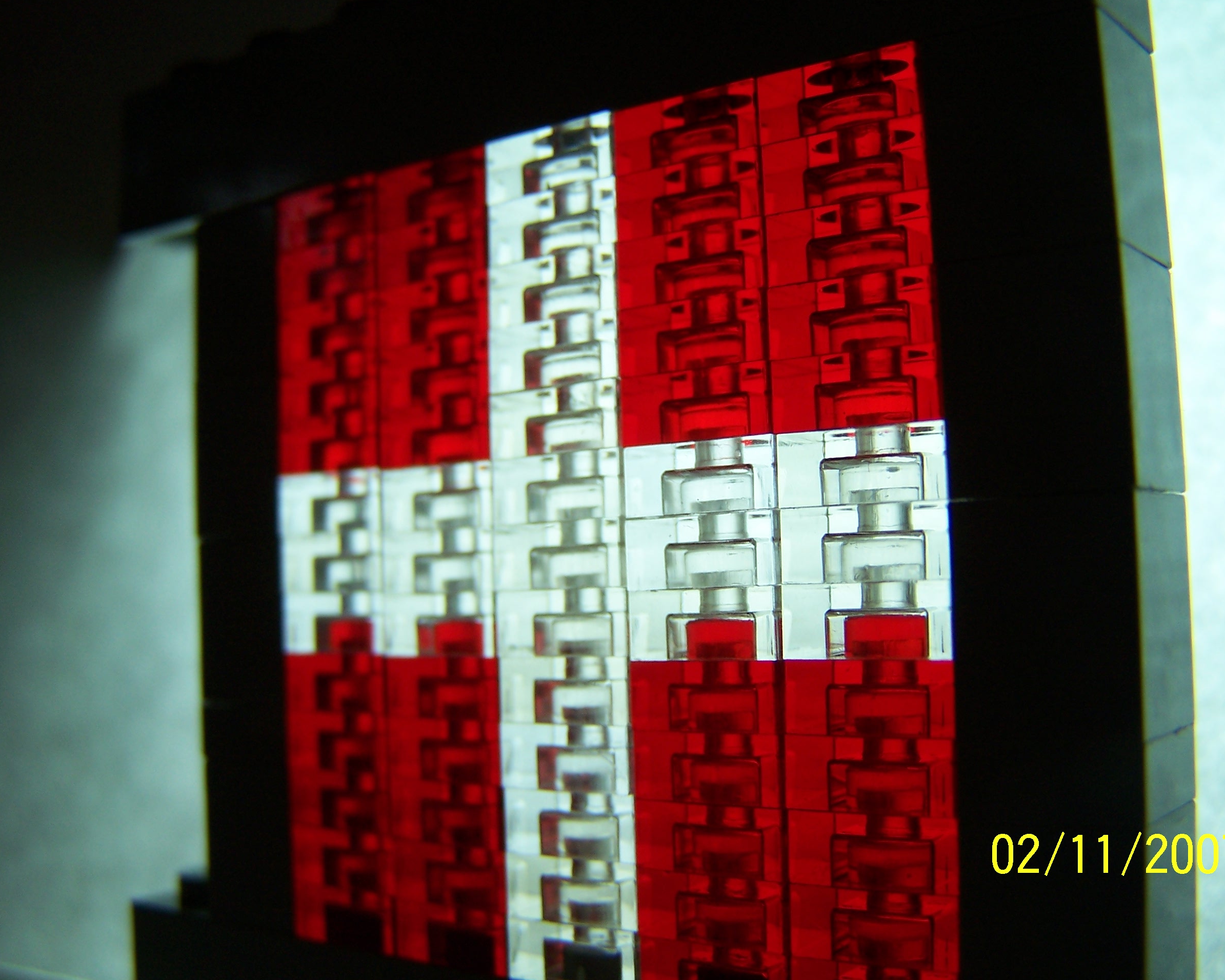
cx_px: 658
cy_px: 490
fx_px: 1450
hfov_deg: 45.8
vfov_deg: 37.3
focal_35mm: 40
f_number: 2.8
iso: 80
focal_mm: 6.3
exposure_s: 1/350
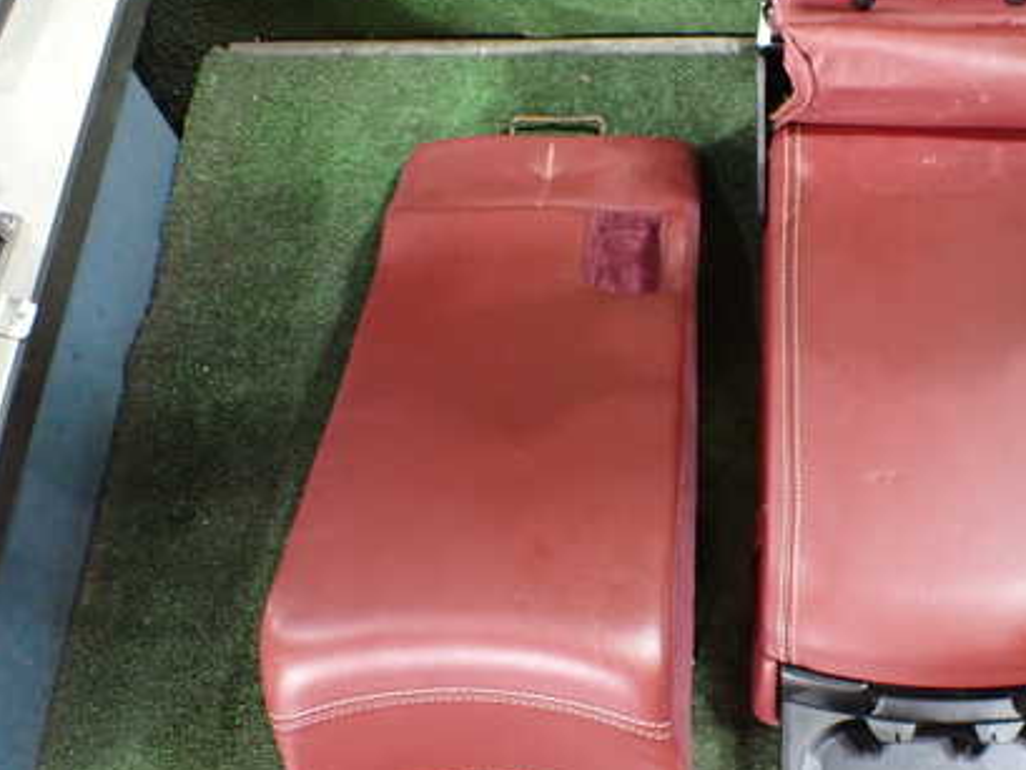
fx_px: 1305
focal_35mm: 44
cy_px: 426
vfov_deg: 32.9
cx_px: 705
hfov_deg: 42.2
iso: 800
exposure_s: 1/60
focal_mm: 5.4
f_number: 2.3
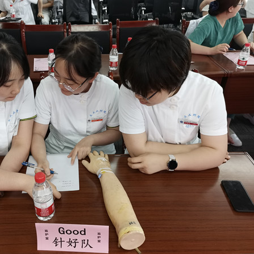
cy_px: 127
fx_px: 266
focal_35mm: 32
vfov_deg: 51.1
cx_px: 93
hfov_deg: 50.5
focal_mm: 6.67
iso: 125
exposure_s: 1/100
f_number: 1.9
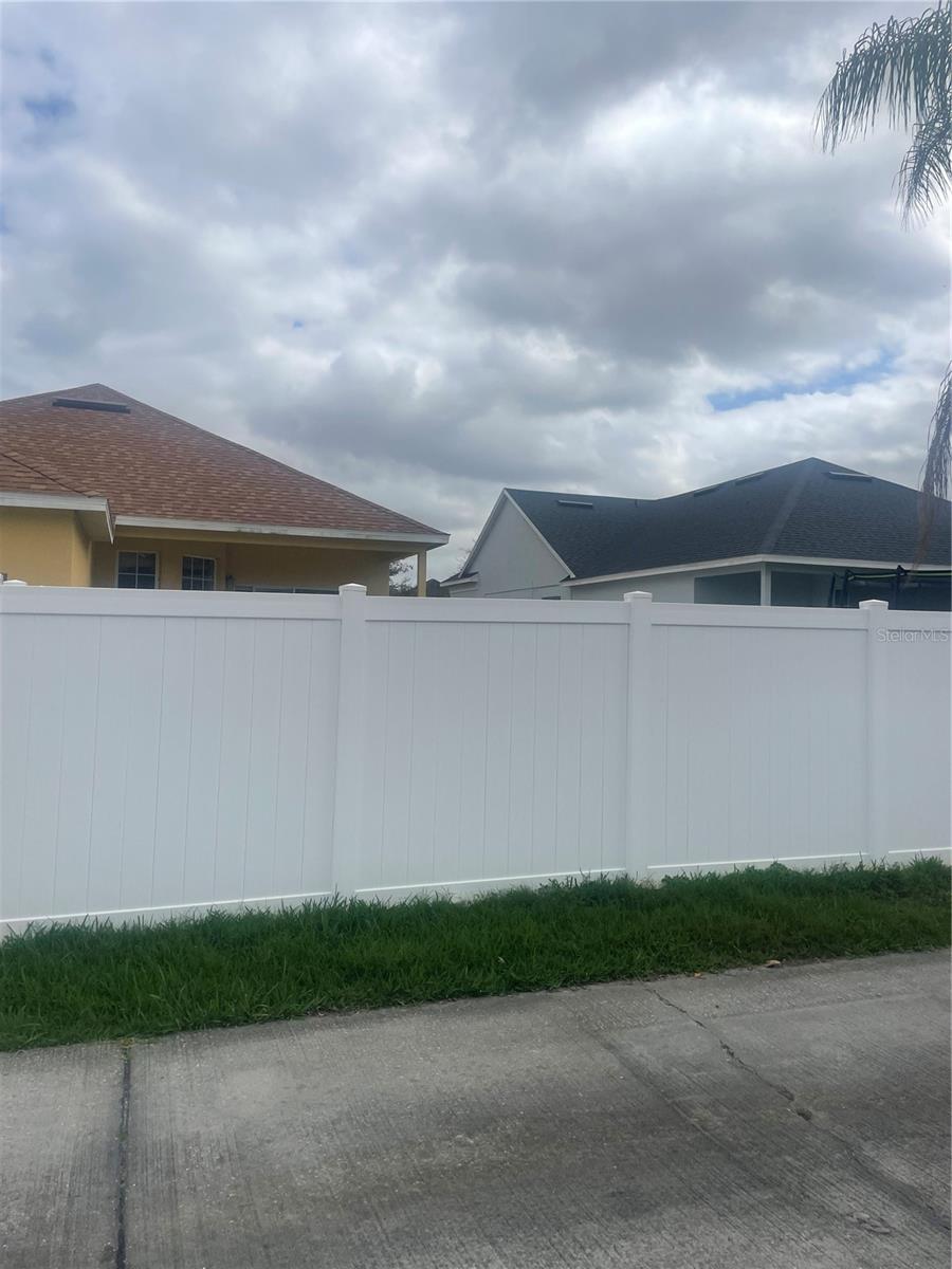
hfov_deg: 53.1
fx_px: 953
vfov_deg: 67.3
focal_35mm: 26
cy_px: 634
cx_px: 476
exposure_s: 1/9091
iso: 32
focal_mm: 4.2
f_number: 1.6
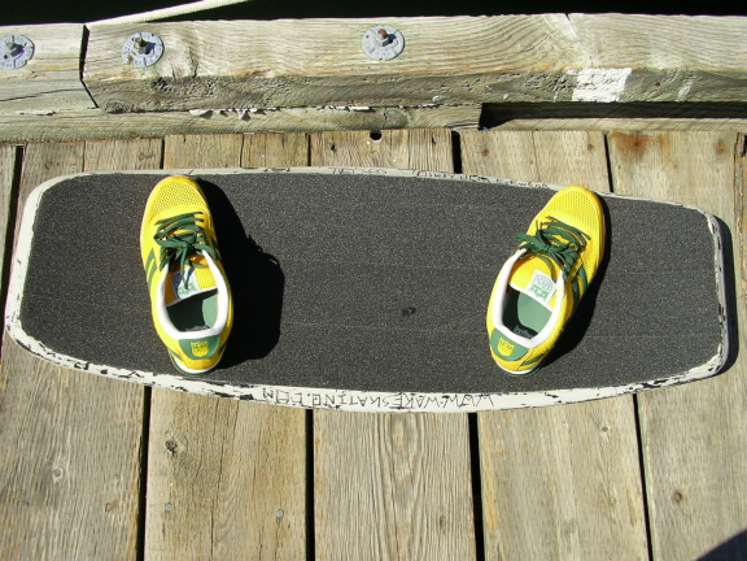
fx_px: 950
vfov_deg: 32.9
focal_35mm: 44
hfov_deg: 42.9
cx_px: 374
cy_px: 280
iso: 50
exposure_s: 1/500
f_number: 4.3
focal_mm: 6.7
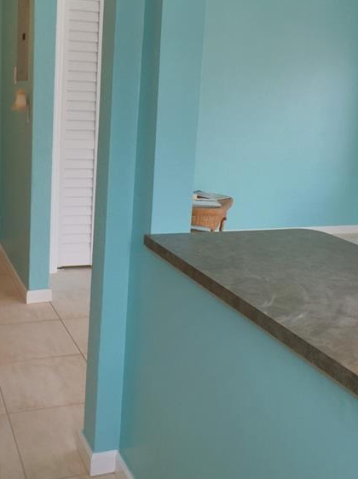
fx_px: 856
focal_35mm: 62
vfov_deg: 31.1
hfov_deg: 23.4
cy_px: 182
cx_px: 94
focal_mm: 4.15
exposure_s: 1/120
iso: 32
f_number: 2.2
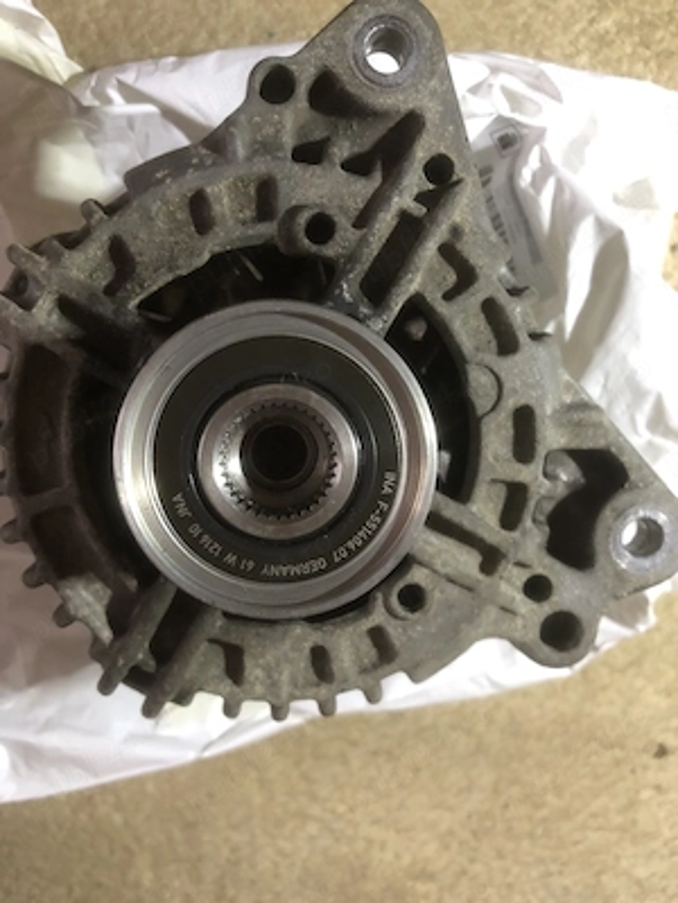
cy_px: 452
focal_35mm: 28
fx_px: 731
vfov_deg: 63.4
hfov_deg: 49.7
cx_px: 339
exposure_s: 1/16
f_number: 1.8
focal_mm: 3.99
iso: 64
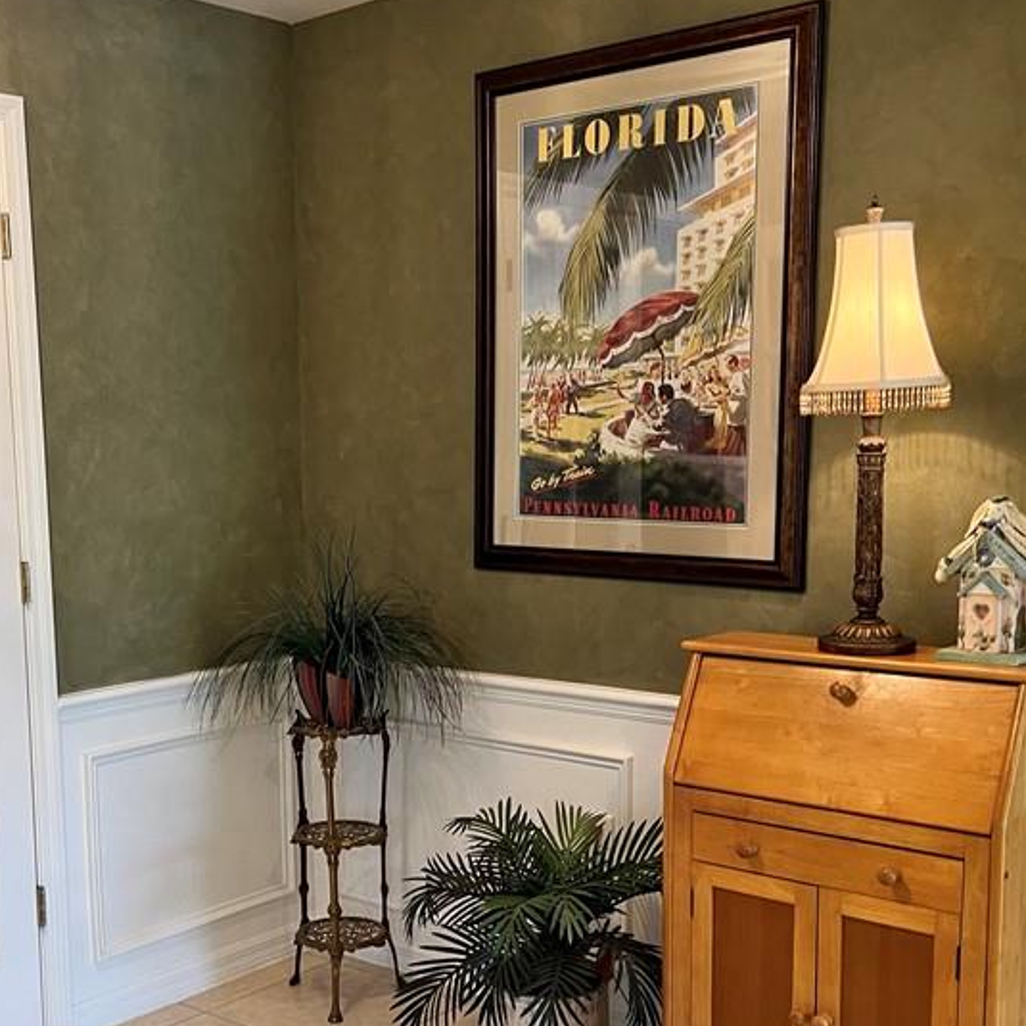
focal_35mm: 44
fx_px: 1475
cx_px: 297
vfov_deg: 38.2
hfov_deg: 37.7
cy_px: 618
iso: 160
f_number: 1.5
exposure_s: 1/60
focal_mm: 5.7
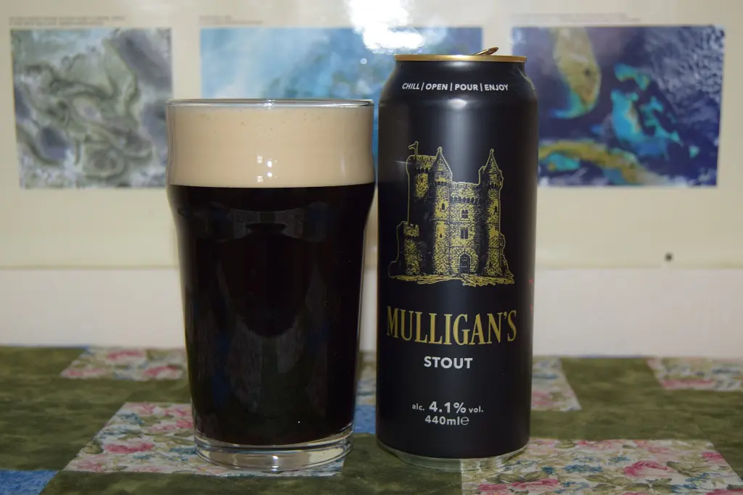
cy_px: 248
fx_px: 1238
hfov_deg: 33.4
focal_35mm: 60
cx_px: 372
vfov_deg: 22.6
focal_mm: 40
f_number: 5
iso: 560
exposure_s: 1/60
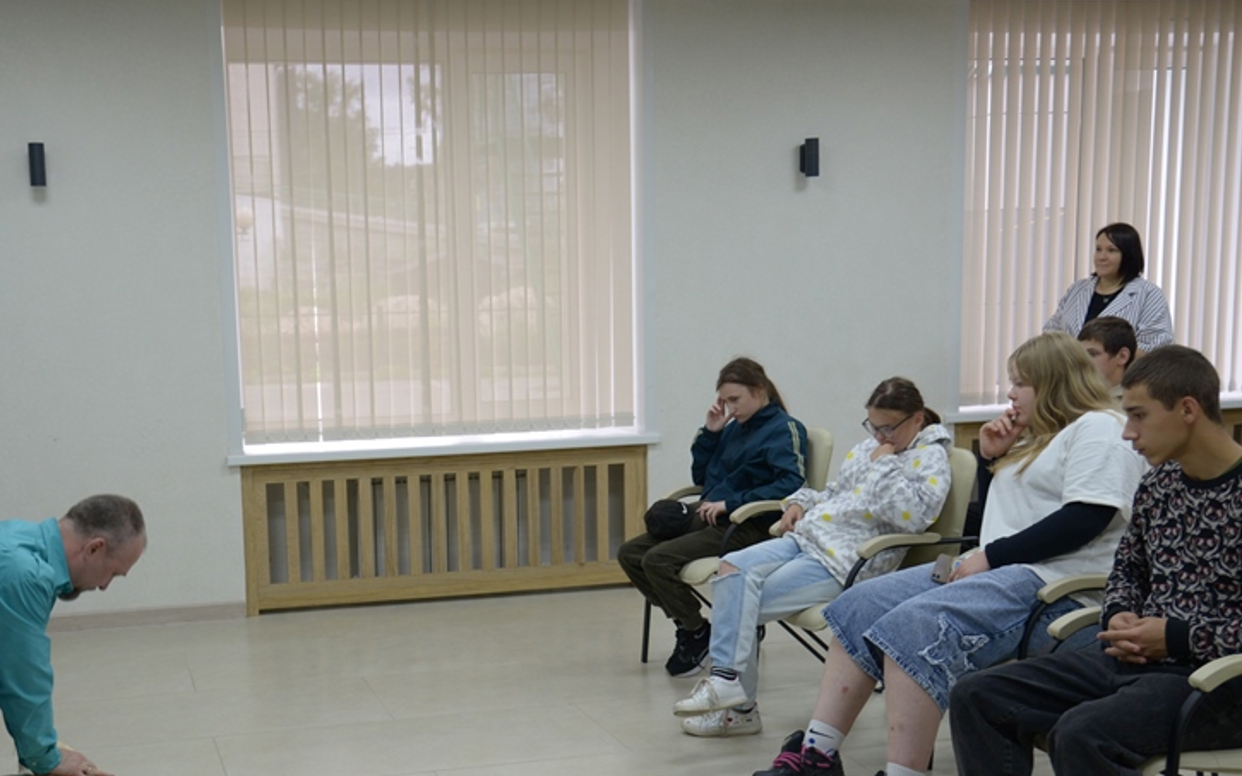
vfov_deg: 26.2
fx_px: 1658
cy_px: 510
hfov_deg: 40.9
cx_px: 499
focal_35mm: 49
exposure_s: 1/125
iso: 450
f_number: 4.5
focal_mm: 34
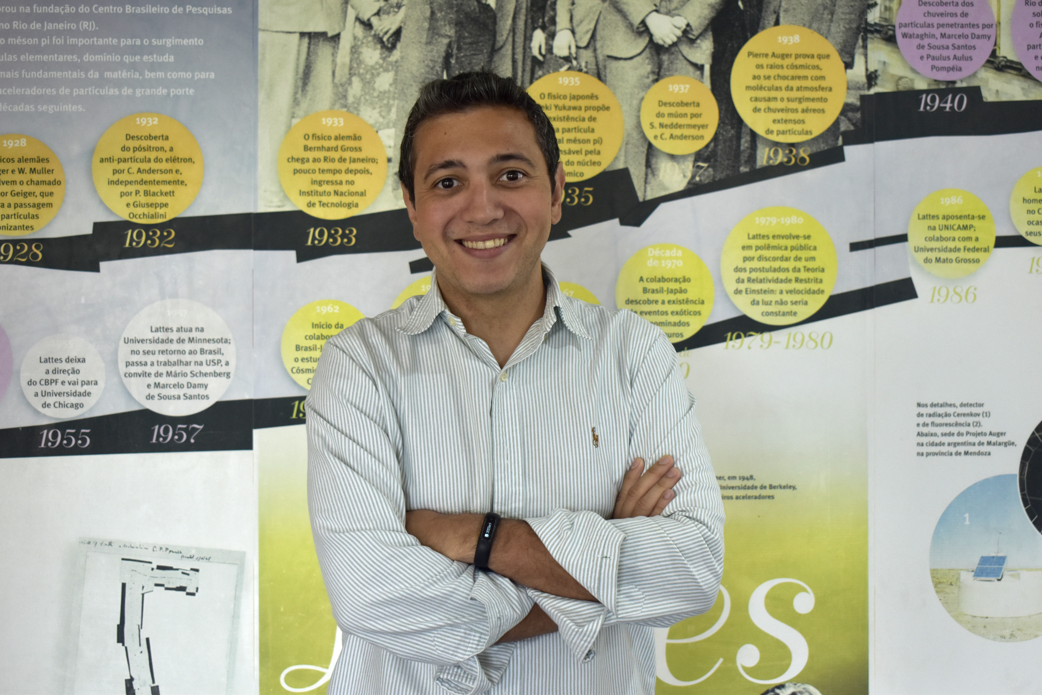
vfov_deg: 25.8
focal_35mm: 52
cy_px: 348
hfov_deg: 37.9
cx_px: 521
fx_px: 1519
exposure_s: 1/60
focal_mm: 35
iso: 500
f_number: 4.5
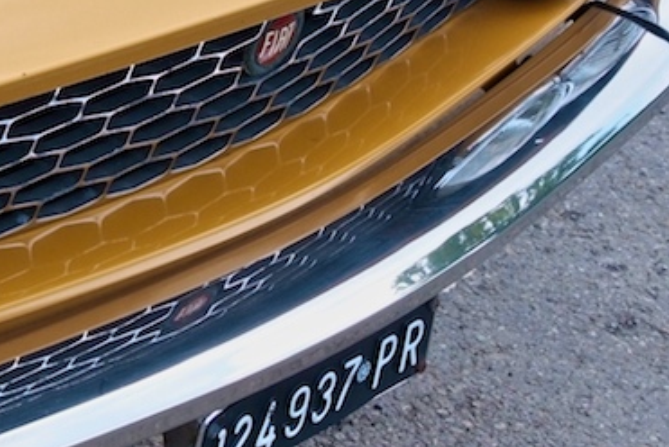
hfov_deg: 11.7
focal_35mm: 174
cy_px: 138
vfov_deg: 7.9
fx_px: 3236
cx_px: 96
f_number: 9
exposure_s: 1/320
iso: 640
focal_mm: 42
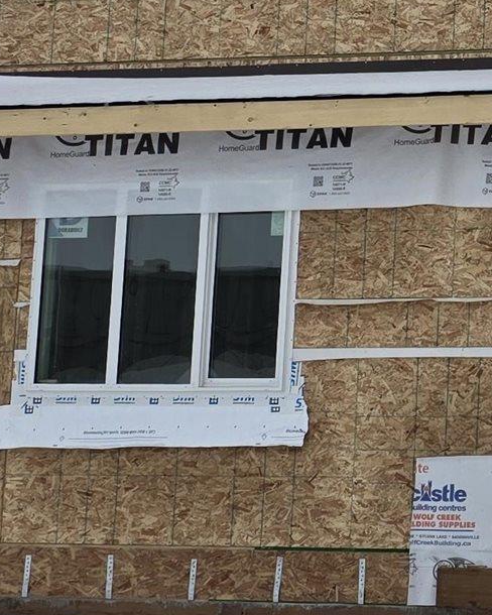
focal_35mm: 113
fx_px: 2057
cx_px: 839
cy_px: 75
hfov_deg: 12.6
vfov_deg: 16.8
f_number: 1.7
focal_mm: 6.3
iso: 80
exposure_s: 1/3891
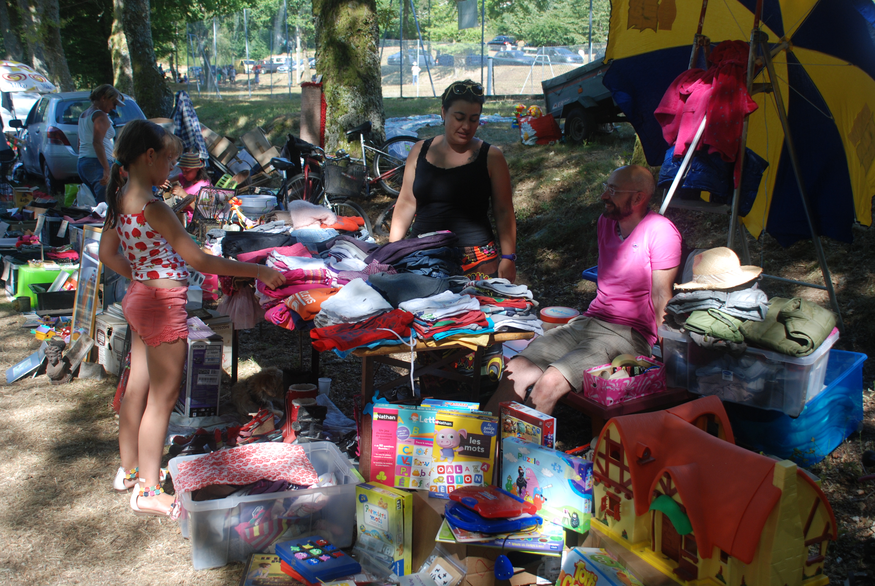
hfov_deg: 49.5
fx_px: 949
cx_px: 438
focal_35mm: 39
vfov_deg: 34.3
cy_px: 293
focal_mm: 26
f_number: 4
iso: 200
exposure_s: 1/250
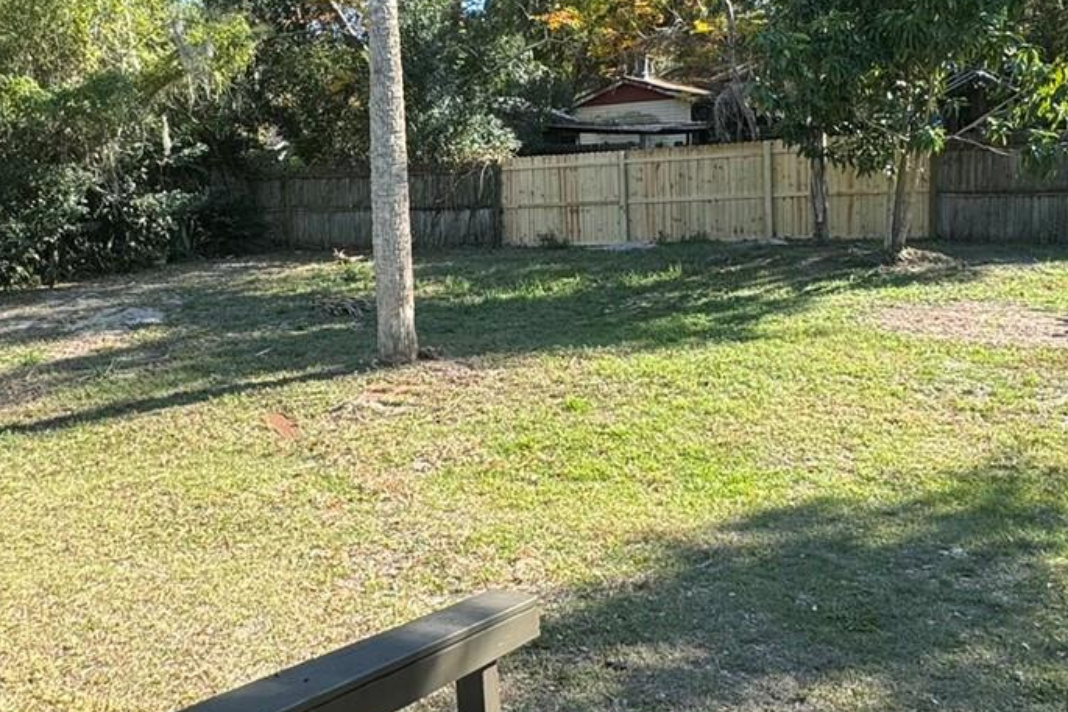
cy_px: 319
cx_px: 407
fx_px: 1009
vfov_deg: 38.9
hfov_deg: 55.2
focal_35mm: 34
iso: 40
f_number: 2.2
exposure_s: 1/440
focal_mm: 2.22
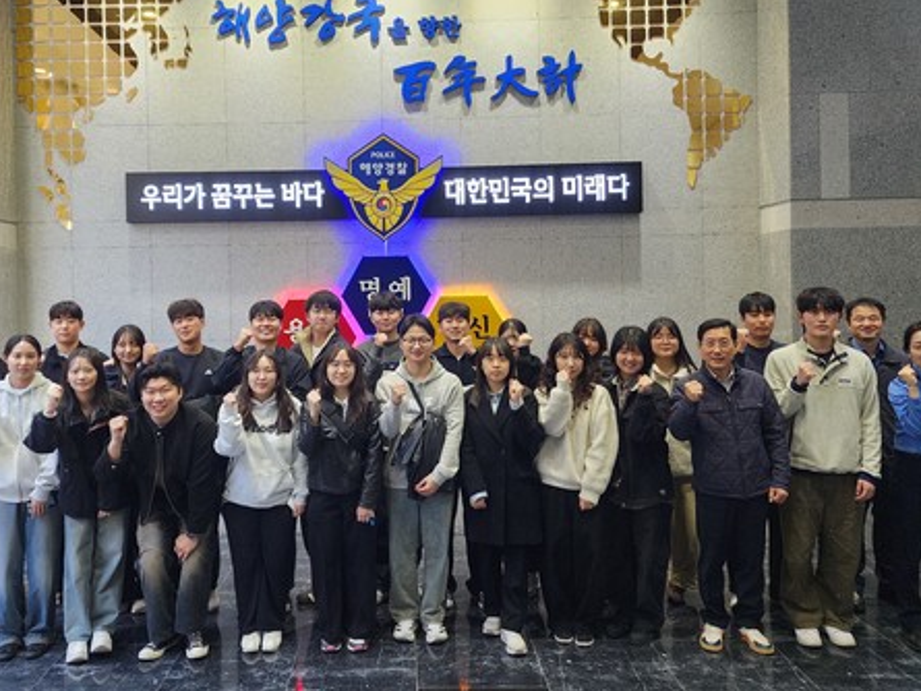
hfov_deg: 58.0
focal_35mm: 31
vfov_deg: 45.3
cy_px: 296
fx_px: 825
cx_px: 385
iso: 400
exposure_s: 1/120
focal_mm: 6.4
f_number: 1.8
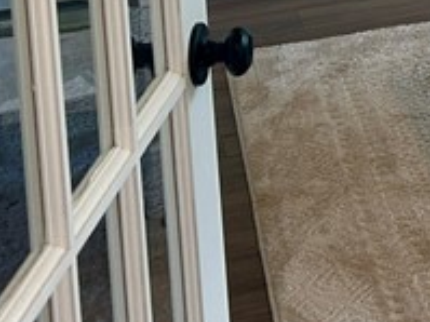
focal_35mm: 134
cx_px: 752
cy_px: -406
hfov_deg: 13.4
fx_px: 1664
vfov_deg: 9.9
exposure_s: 1/120
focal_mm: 5.7
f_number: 1.5
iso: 80
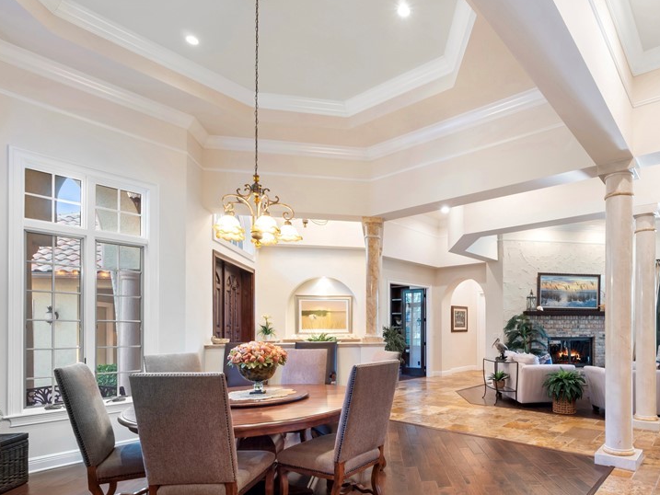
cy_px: 334
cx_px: 459
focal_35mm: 20
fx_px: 381
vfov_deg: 64.1
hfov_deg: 78.0
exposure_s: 1
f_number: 7.1
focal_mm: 7
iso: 200
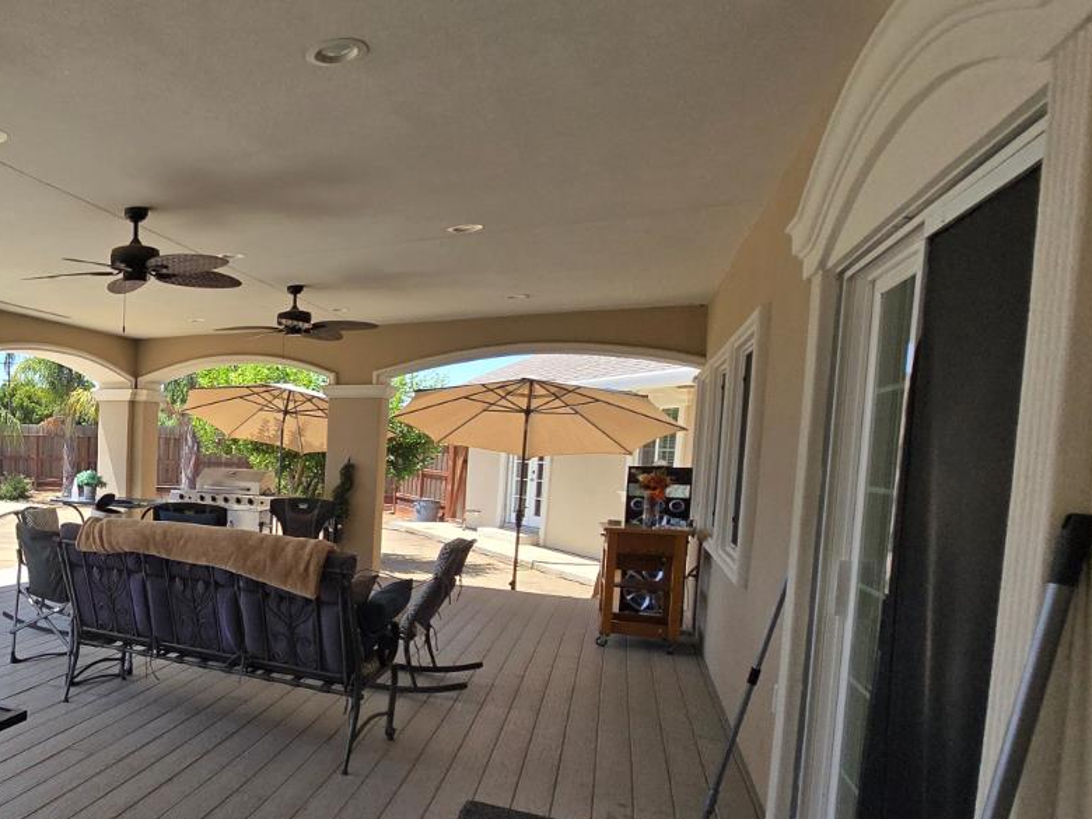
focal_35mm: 25
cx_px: 56
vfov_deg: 54.2
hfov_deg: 56.8
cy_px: 519
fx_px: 789
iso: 100
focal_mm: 2.2
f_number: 2.2
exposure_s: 1/2000
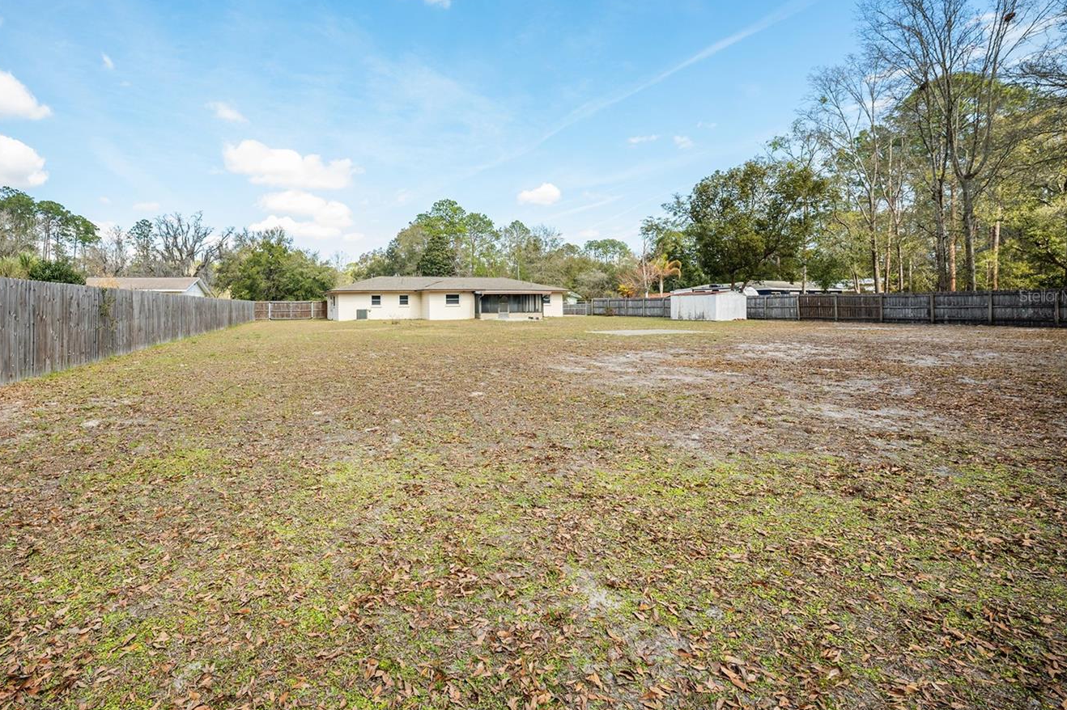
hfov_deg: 92.4
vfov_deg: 69.9
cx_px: 444
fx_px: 504
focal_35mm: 17
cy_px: 295
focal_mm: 14
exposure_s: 1/400
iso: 500
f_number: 7.1
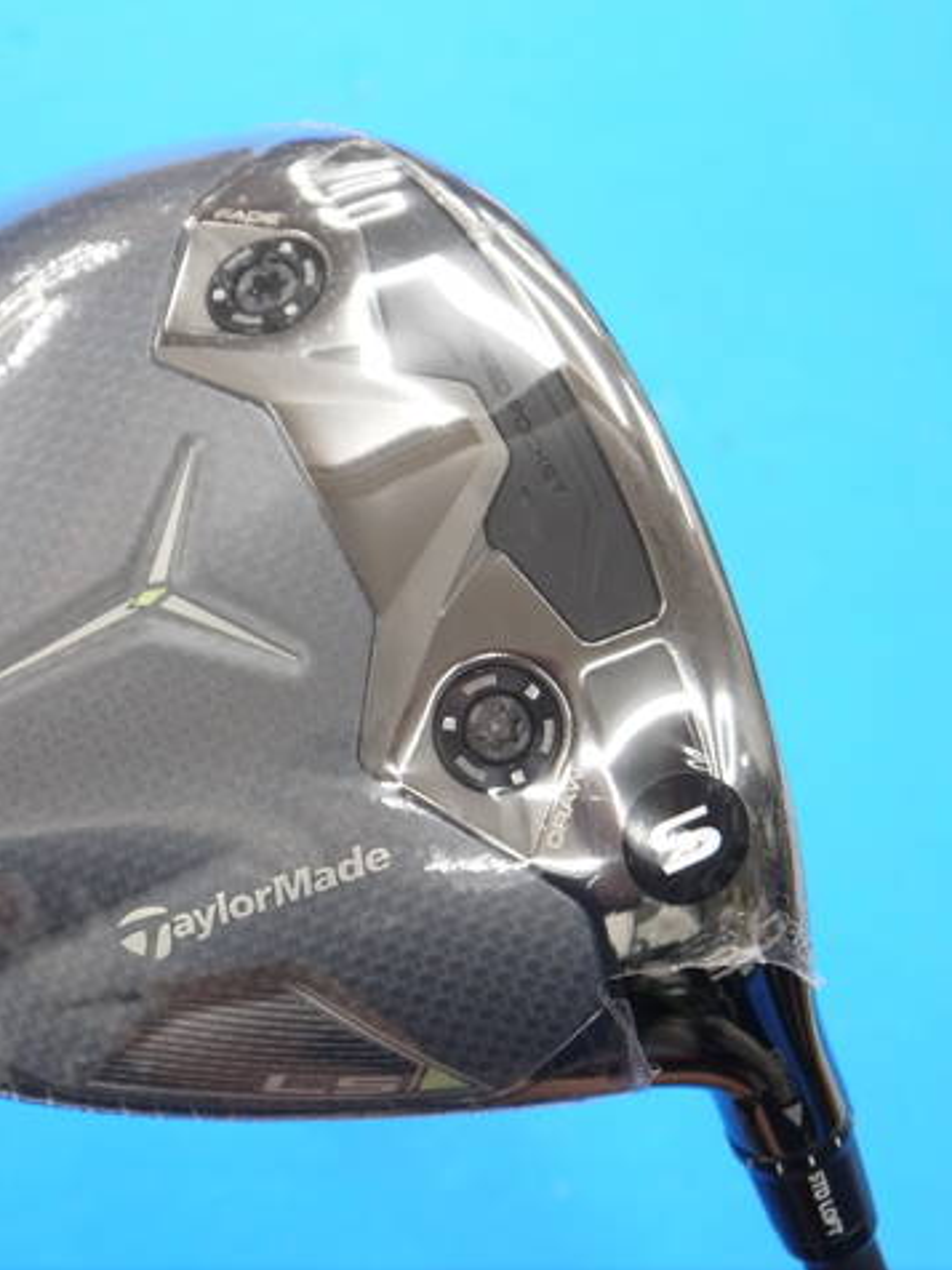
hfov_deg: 13.1
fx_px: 4144
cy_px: 635
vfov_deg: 17.4
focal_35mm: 113
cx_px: 253
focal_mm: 42
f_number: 5.6
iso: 800
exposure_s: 1/80
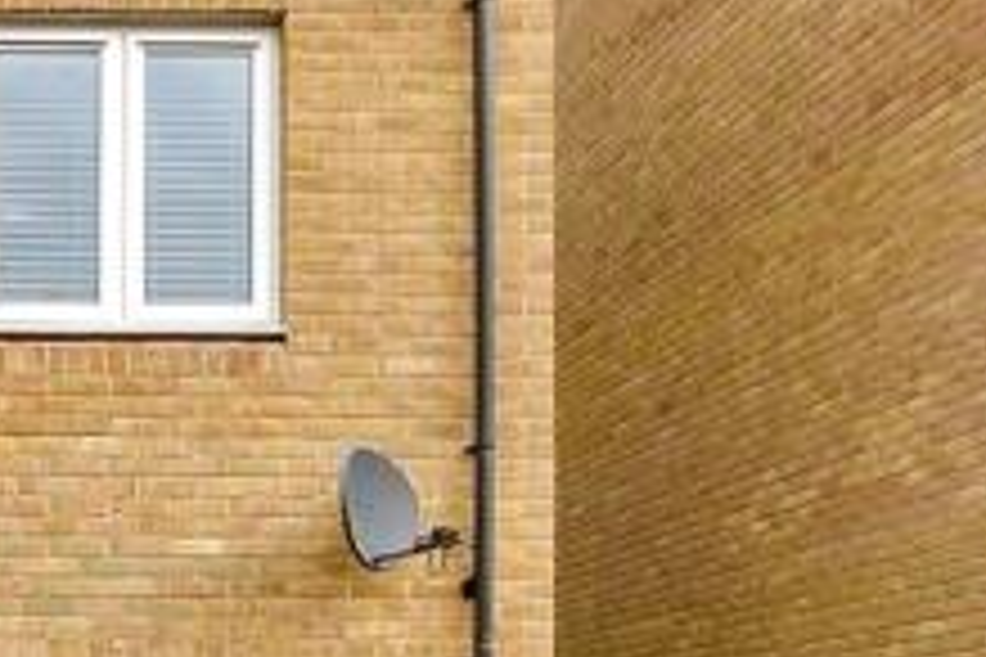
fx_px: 1917
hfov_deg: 26.0
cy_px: 772
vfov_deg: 18.5
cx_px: -167
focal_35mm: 70
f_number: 8
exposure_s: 1/400
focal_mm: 10
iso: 320
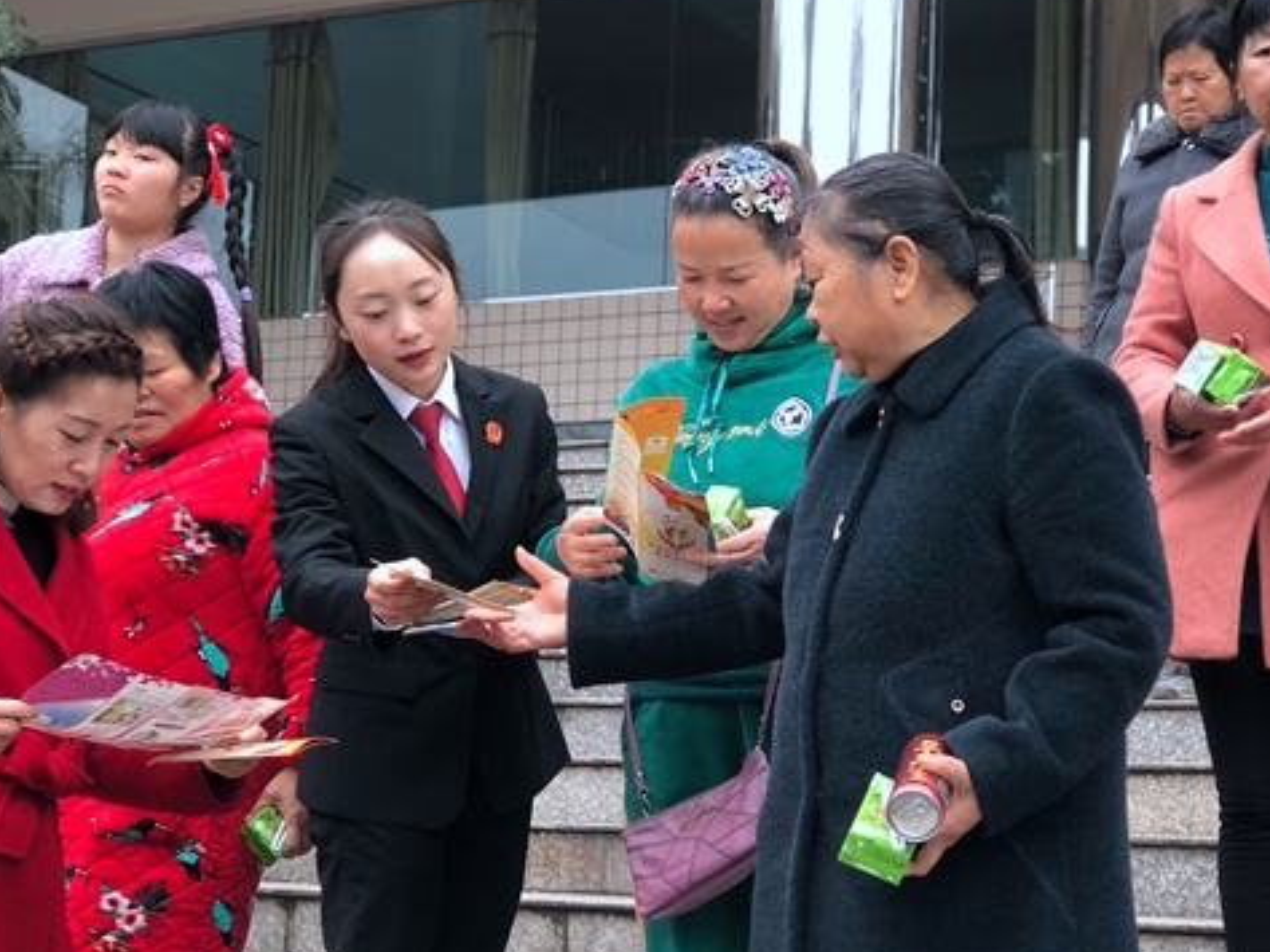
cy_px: 603
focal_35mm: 77
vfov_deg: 19.1
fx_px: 2824
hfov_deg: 25.3
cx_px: 627
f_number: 2.8
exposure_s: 1/60
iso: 25
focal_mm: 6.6
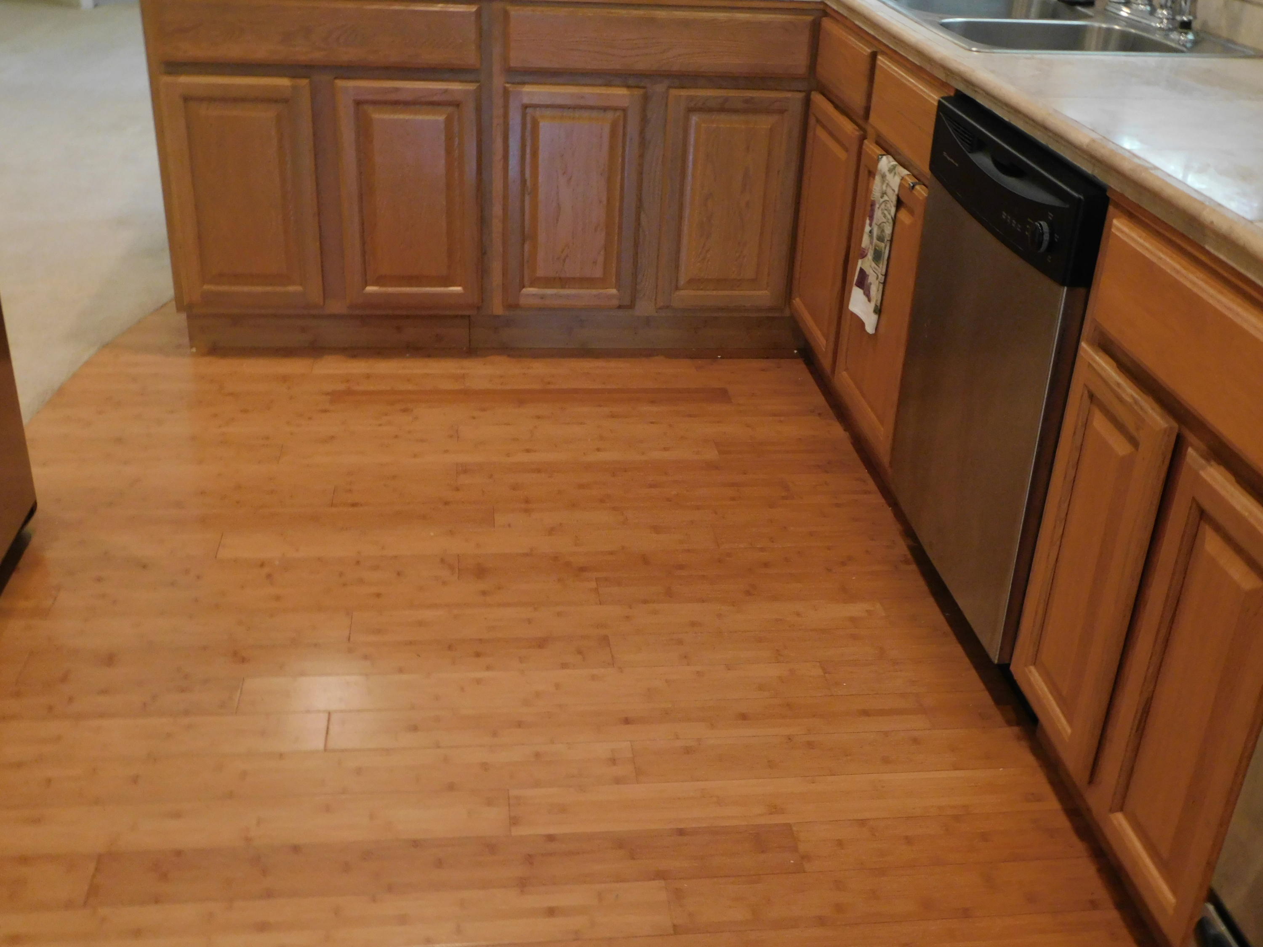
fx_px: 1313
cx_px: 632
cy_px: 474
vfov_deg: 39.7
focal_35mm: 36
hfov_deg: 51.4
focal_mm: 6.3
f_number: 3.5
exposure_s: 1/25
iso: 400
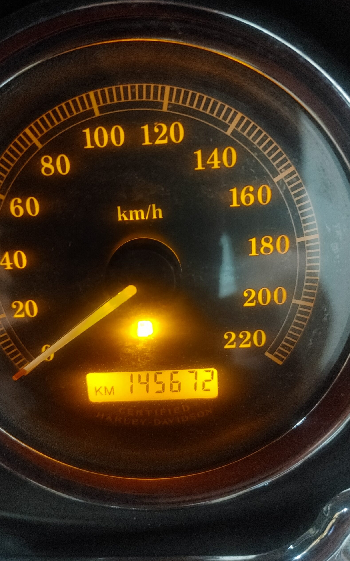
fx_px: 427
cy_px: 279
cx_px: 160
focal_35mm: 28
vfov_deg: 66.5
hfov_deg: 44.5
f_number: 1.8
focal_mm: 4.81
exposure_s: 1/24
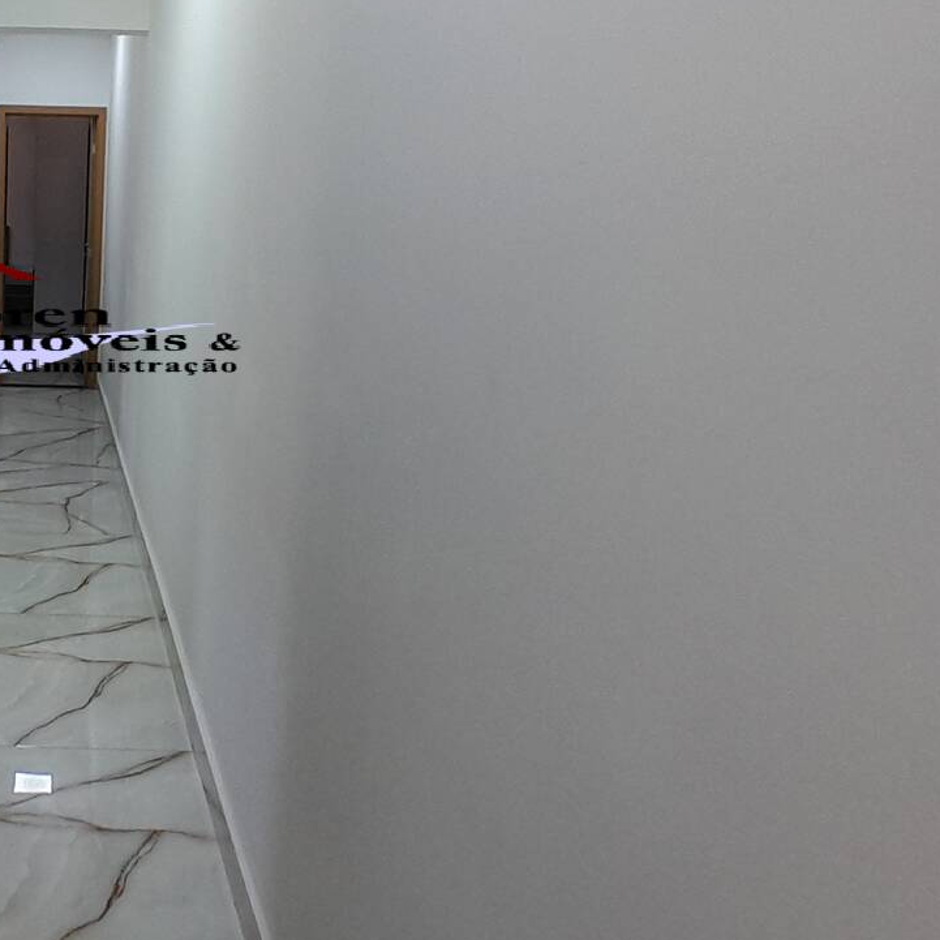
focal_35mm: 30
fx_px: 922
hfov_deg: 47.0
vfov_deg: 53.0
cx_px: 47
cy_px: 317
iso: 40
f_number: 2.2
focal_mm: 1.46
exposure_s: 1/40
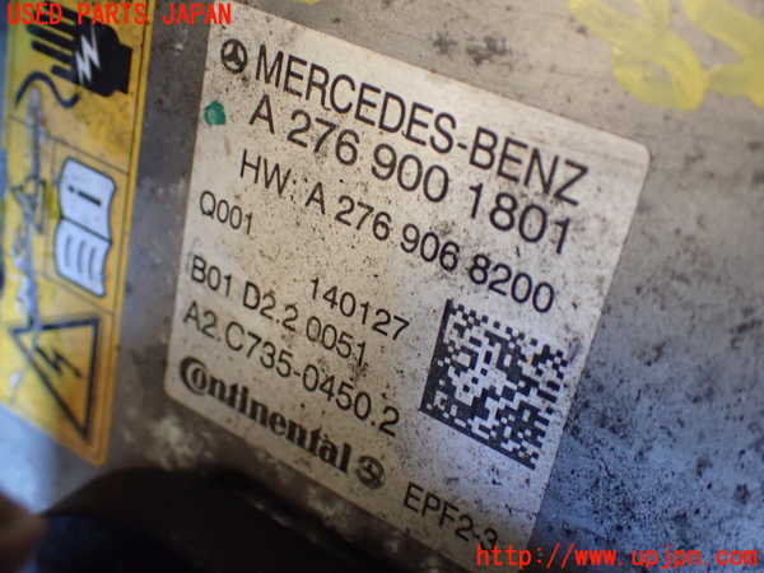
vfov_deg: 30.9
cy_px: 286
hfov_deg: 40.4
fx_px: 1037
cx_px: 382
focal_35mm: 47
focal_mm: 8.4
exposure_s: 1/50
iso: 1250
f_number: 3.1
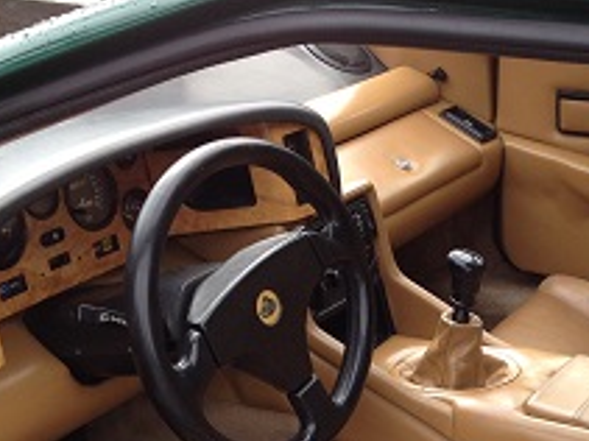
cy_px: 444
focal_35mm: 85
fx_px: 1445
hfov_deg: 22.6
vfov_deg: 17.0
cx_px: 494
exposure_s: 1/289
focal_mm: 4.28
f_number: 2.4
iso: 50
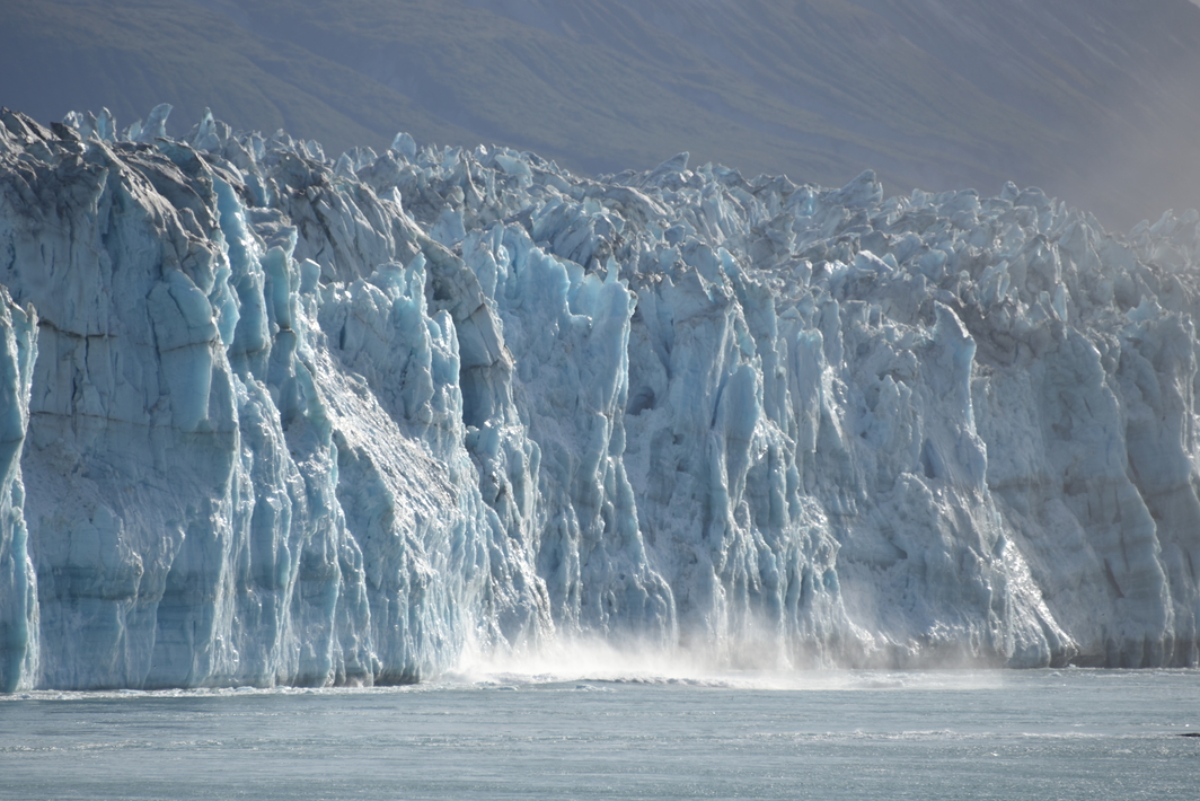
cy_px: 420
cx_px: 545
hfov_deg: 5.7
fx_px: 12036
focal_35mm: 361
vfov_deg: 3.8
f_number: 7.1
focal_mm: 300
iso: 100
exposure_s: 1/640
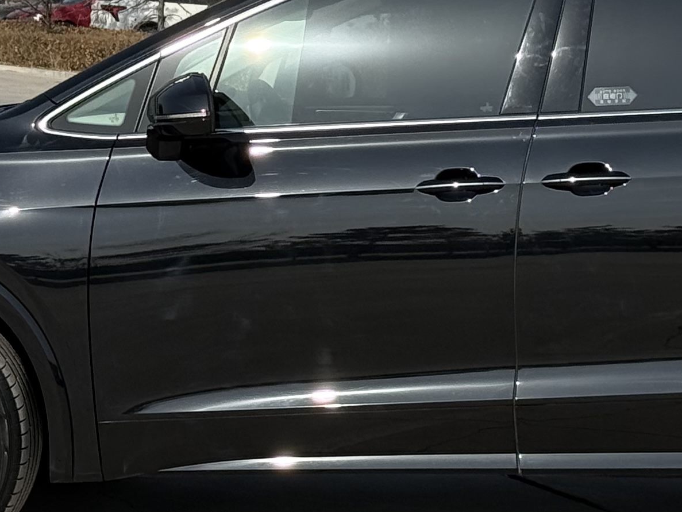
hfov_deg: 12.0
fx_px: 3212
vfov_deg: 9.1
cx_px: 626
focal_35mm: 163
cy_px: 65
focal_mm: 6.76
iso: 100
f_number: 1.78
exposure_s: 1/7874
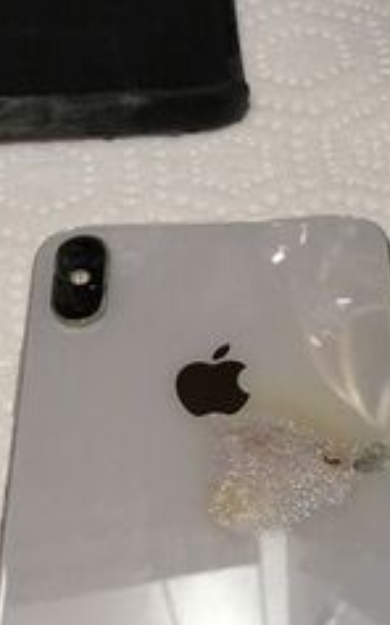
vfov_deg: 36.4
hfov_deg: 24.3
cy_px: 534
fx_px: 902
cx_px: 254
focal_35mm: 53
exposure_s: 1/30
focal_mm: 4.15
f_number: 2.2
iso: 125
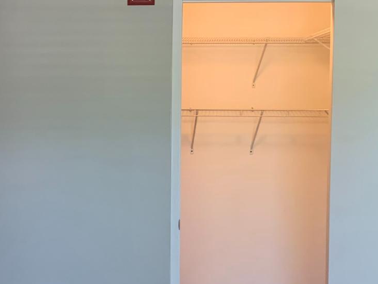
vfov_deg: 20.1
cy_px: 174
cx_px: 90
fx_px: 797
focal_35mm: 73
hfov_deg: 26.3
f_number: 1.8
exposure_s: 1/60
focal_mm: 4.25
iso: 250
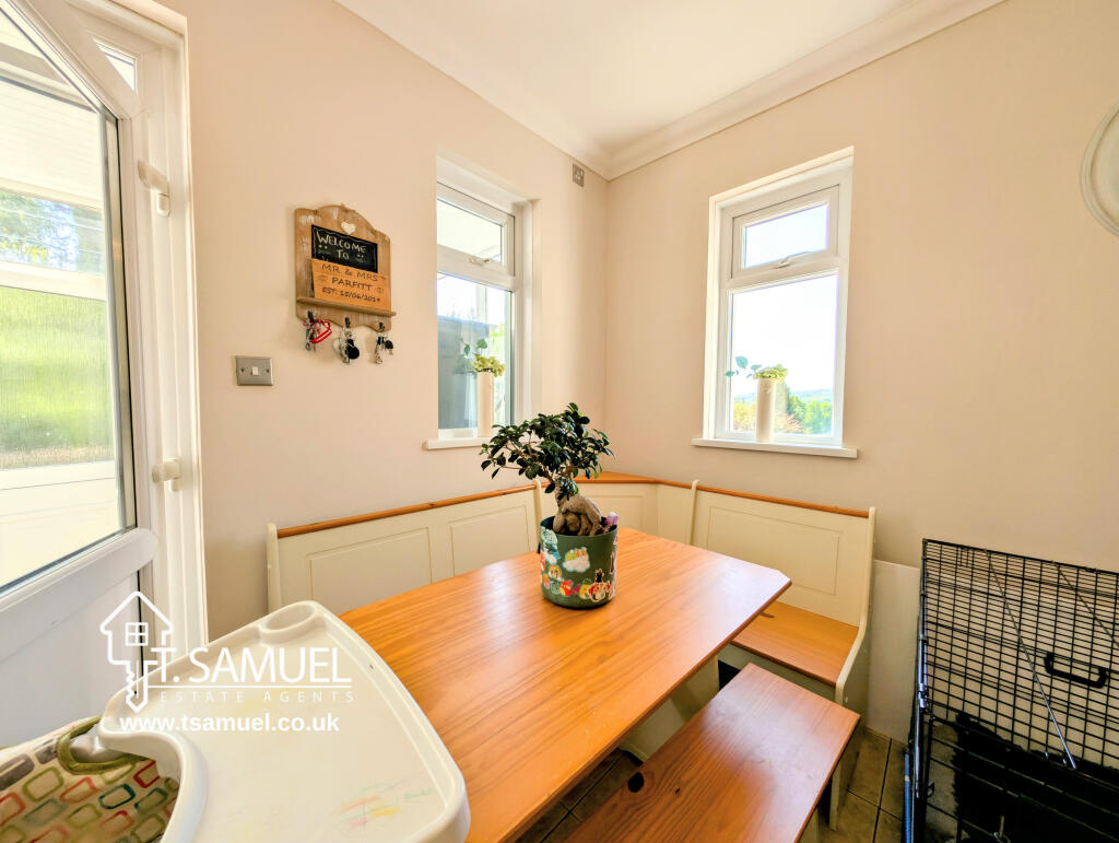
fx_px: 388
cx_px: 560
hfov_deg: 110.5
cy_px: 422
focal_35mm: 12
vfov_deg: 94.6
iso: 35
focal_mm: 2.23
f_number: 1.95
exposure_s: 1/342
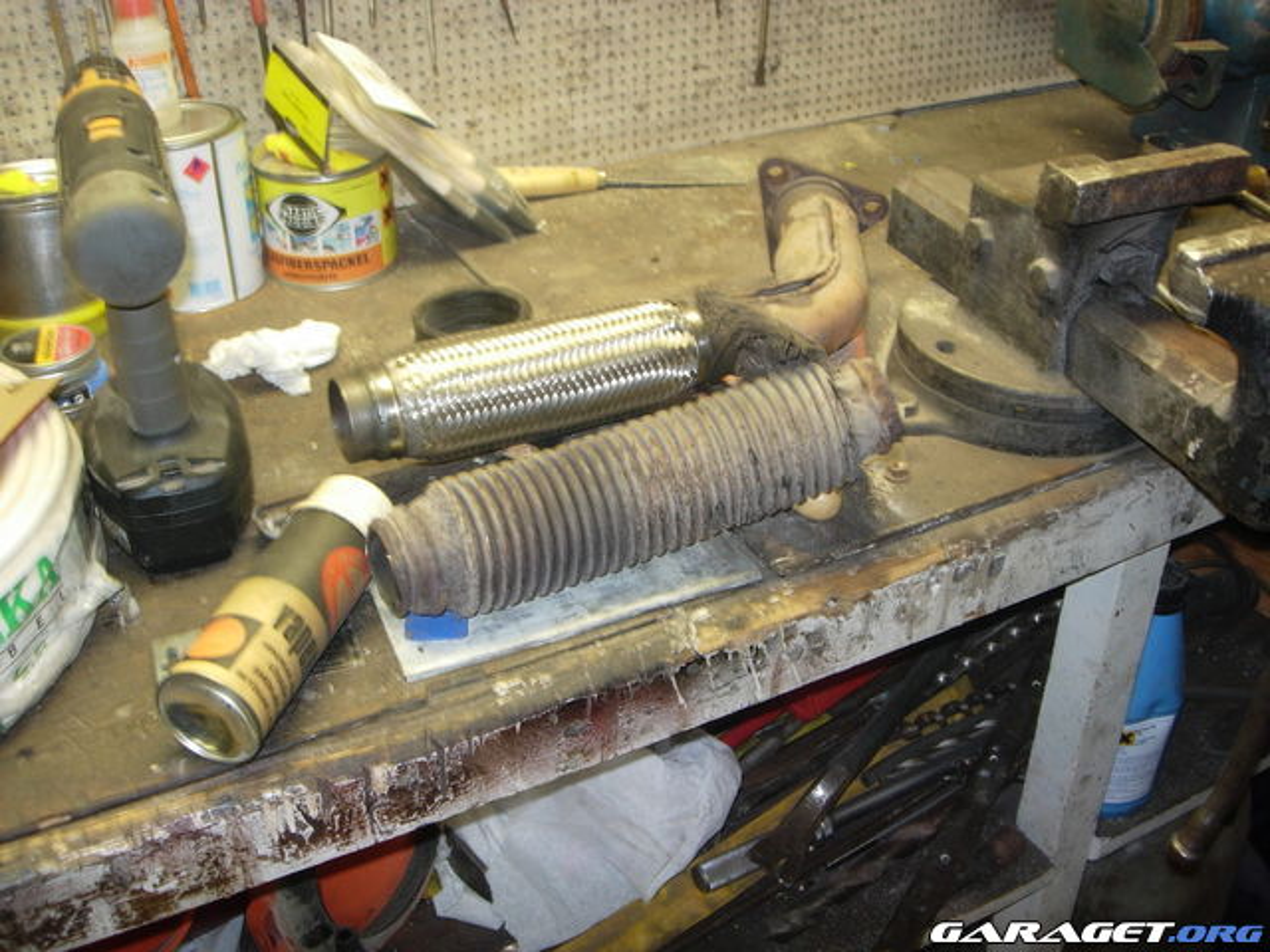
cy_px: 476
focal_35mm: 38
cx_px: 635
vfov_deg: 37.7
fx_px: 1394
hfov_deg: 49.0
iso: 79
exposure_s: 1/32
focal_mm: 7.8
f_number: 2.8
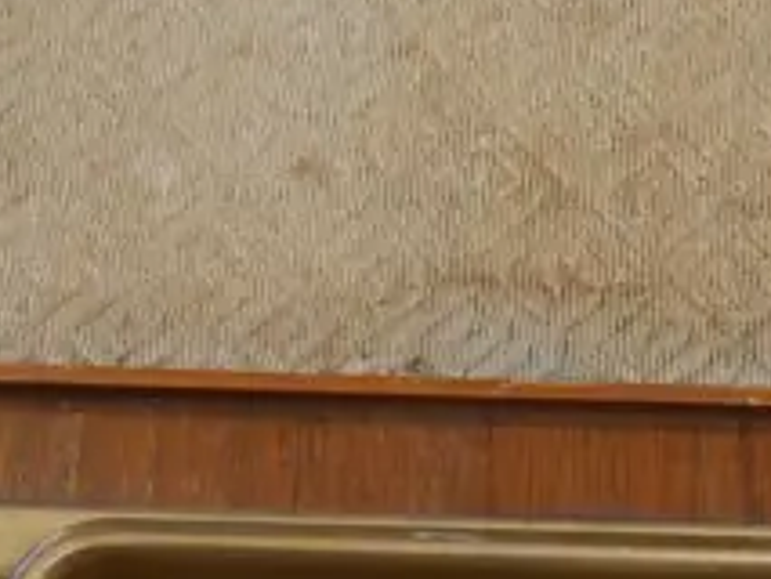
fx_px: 3855
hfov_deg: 11.1
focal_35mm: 173
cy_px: 559
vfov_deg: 8.5
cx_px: 1014
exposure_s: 1/60
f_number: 4
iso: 640
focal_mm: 18
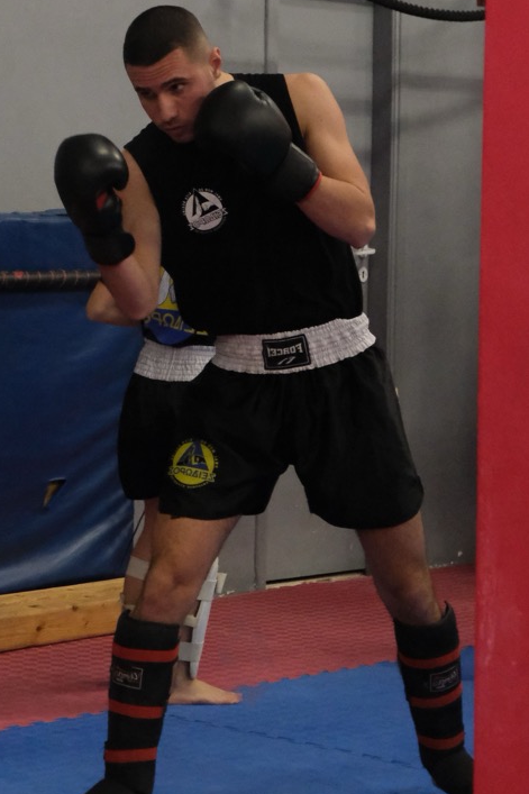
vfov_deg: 16.3
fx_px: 2756
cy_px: 190
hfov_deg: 10.9
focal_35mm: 125
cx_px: 52
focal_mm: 46.3
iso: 8000
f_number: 4
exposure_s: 1/250
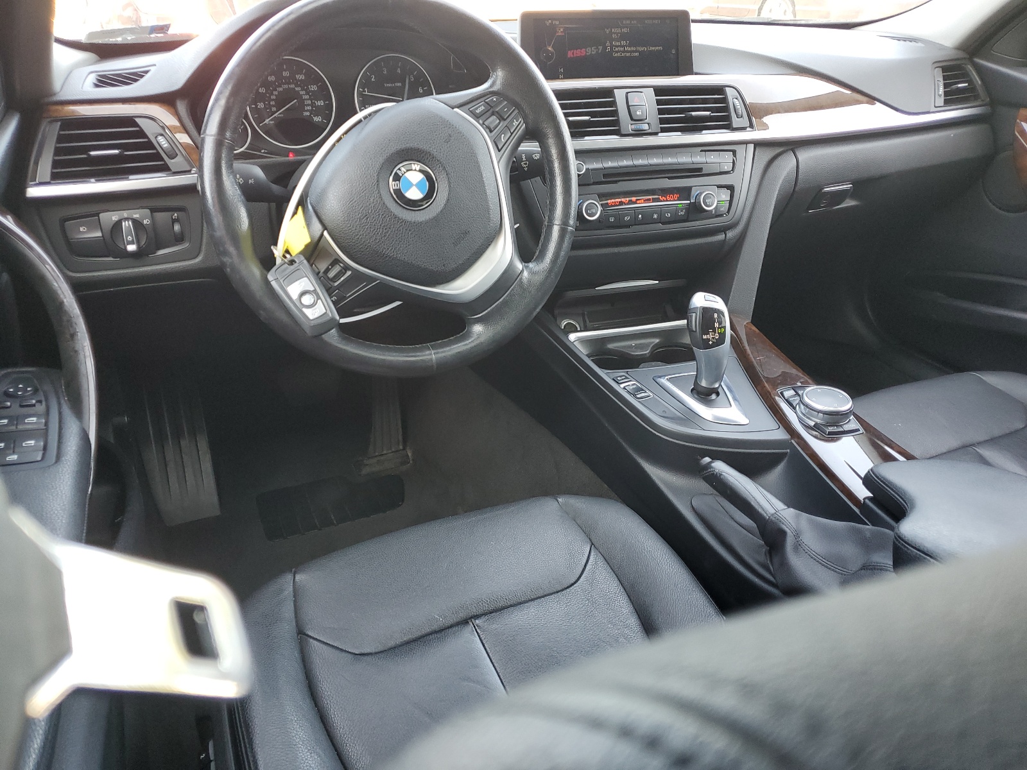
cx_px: 514
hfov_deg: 67.3
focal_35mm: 26
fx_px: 771
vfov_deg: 53.1
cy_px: 385
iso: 74
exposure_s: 1/60.2
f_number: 1.5
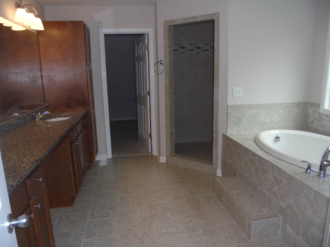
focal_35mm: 26
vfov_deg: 53.1
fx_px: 248
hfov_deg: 67.3
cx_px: 165
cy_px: 124
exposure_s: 1/100
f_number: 3.5
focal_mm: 4.6
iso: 200
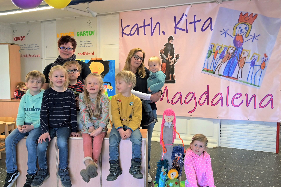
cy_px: 94
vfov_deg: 36.9
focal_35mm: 36
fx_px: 281
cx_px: 140
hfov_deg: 53.1
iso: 2000
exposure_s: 1/60
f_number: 4.5
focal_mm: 24
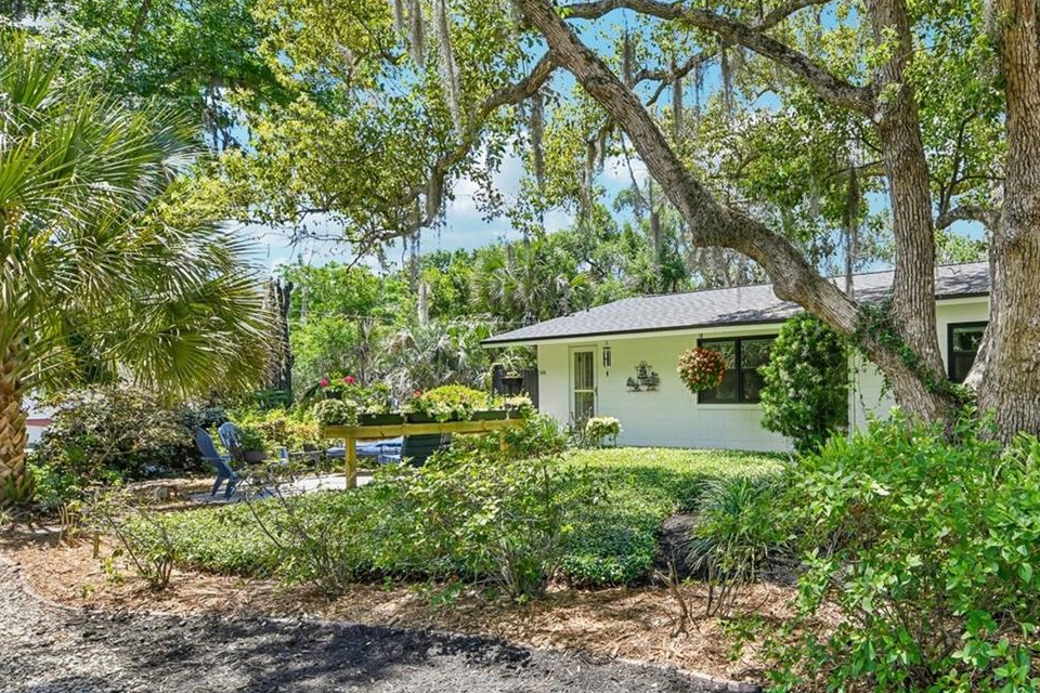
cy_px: 408
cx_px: 741
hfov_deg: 68.2
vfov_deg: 51.0
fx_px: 722
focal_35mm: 25
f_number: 8
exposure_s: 1/125
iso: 400
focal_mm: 15
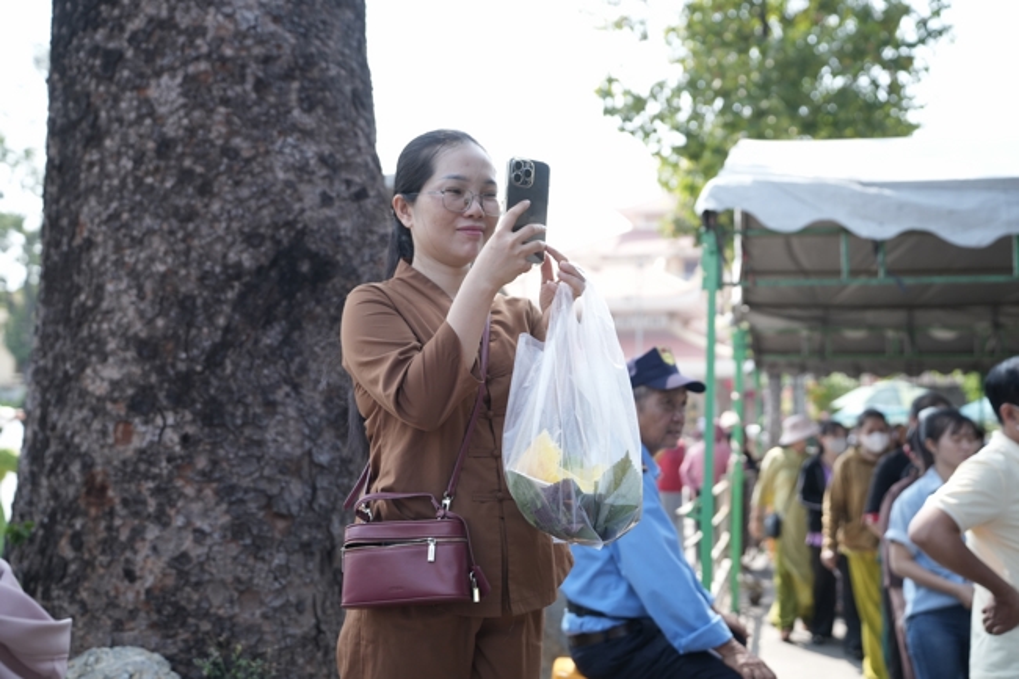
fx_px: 1104
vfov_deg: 34.2
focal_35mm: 39
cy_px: 340
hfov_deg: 49.6
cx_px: 510
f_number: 2.8
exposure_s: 1/2000
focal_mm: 39
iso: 800
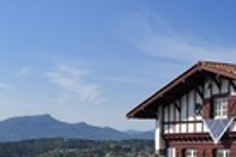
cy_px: 222
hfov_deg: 23.1
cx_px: 101
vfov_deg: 14.6
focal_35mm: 88
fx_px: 577
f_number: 16
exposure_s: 1/250
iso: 200
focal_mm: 29
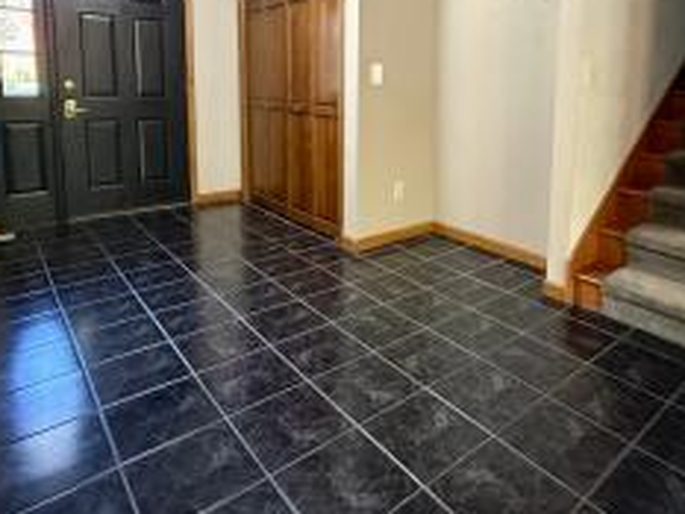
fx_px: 475
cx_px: 406
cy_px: 138
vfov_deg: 54.6
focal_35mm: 24
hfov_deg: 70.9
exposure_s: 1/60
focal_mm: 2.22
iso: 800
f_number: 2.2
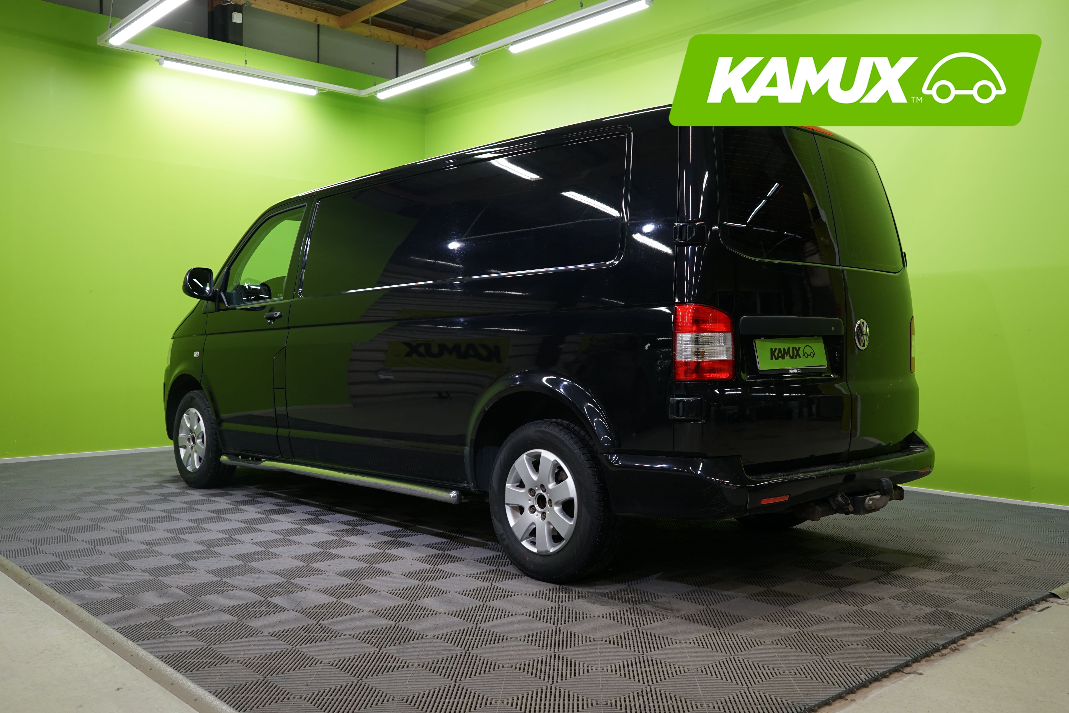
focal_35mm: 31
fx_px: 920
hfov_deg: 60.3
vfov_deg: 42.3
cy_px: 356
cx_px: 534
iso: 500
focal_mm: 31
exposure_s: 1/25
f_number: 5.6
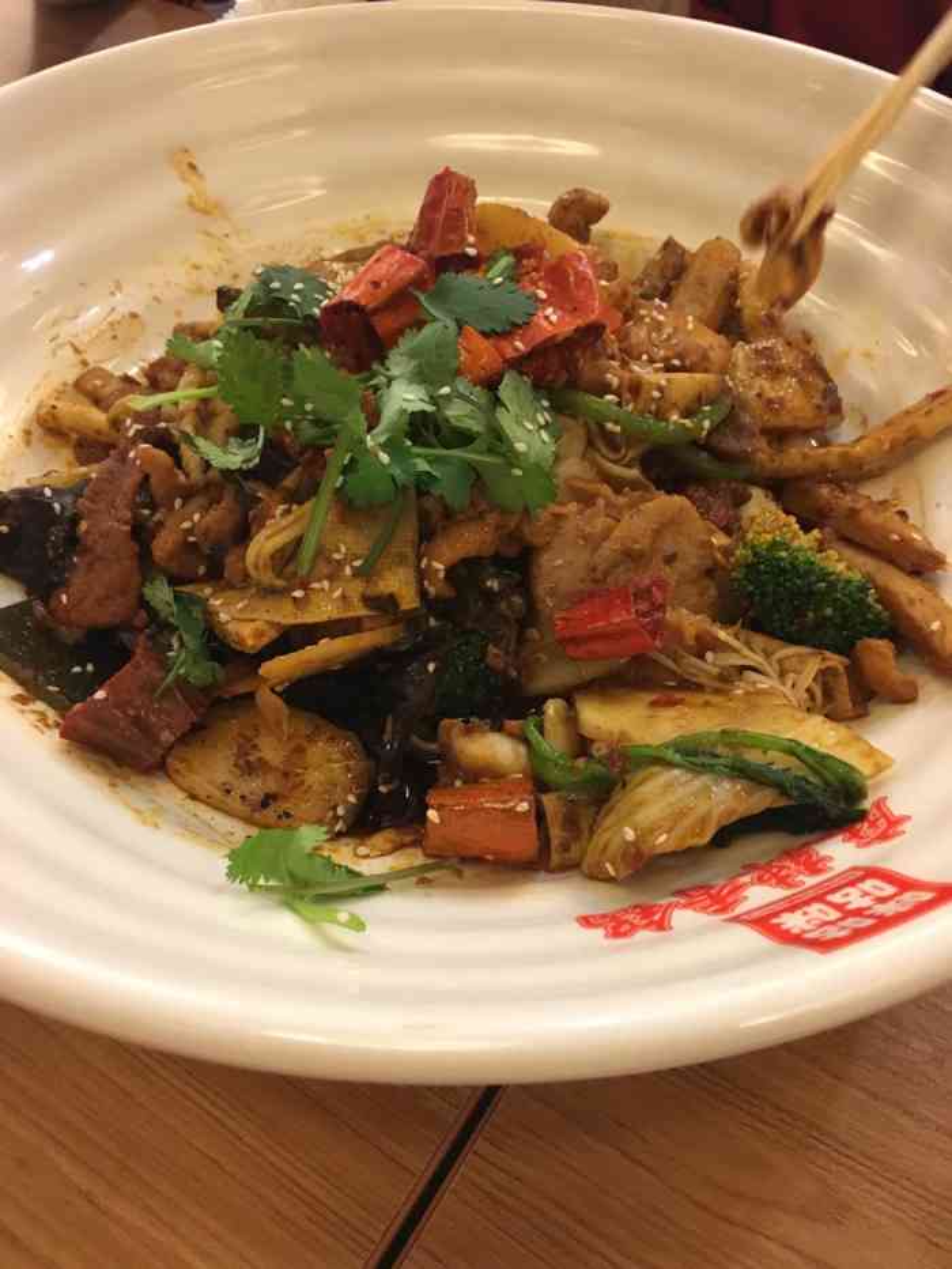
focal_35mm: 29
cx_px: 476
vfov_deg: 61.7
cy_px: 634
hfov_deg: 48.2
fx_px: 1063
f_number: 2.2
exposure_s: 1/17
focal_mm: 4.15
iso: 250
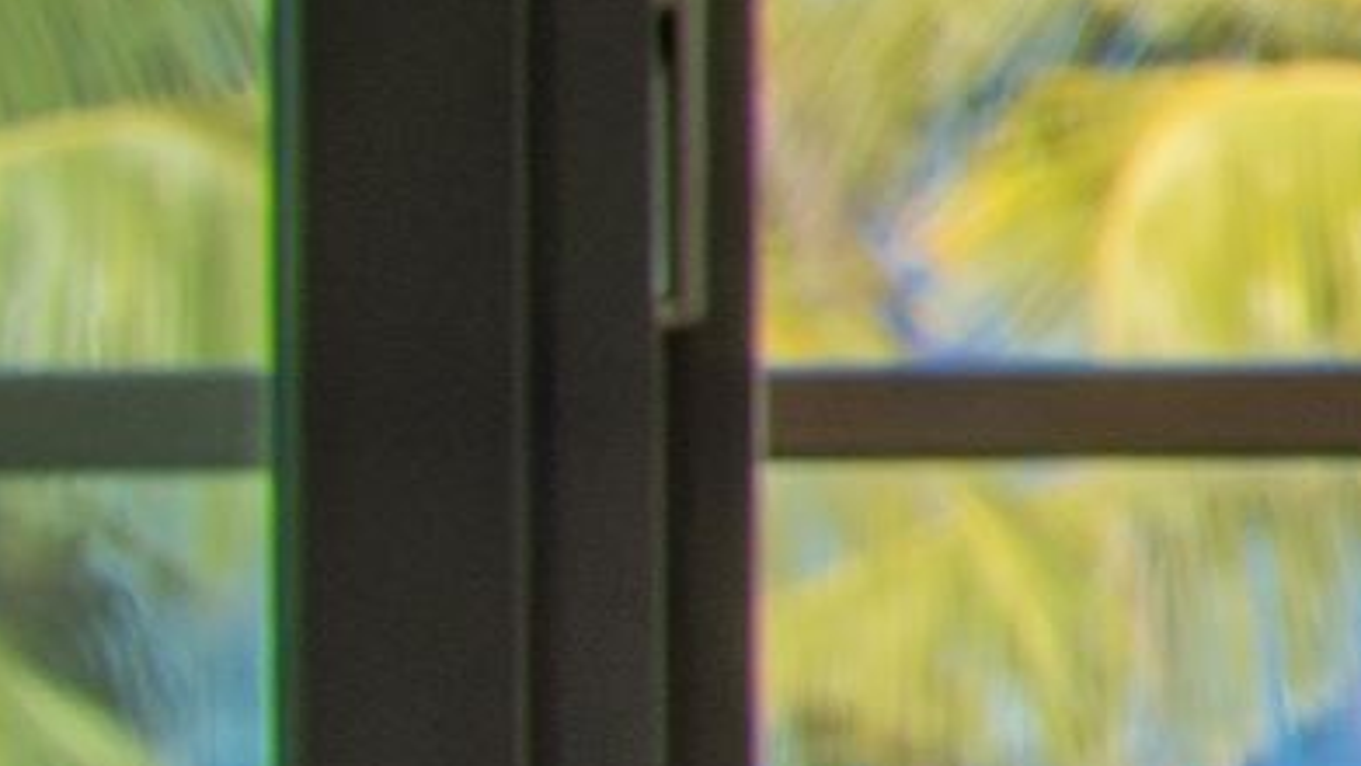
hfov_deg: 1.9
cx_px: 4750
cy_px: 261
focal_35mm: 1145
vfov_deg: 1.1
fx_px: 41324
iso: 400
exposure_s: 1/80
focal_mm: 67
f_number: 11
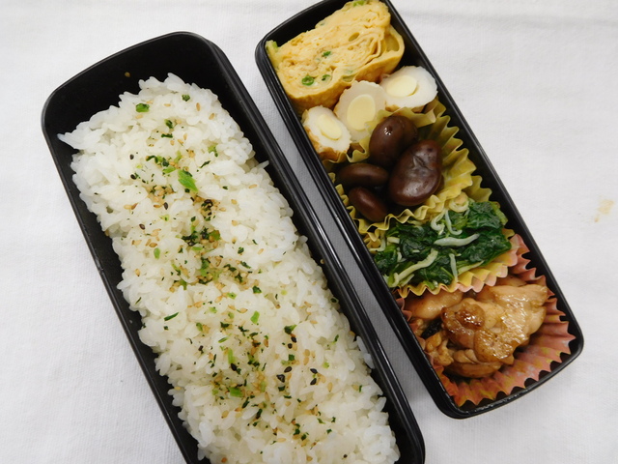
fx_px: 446
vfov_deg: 54.9
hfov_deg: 69.4
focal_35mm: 25
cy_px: 232
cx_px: 309
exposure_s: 1/30
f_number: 3.4
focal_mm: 4.5
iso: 220
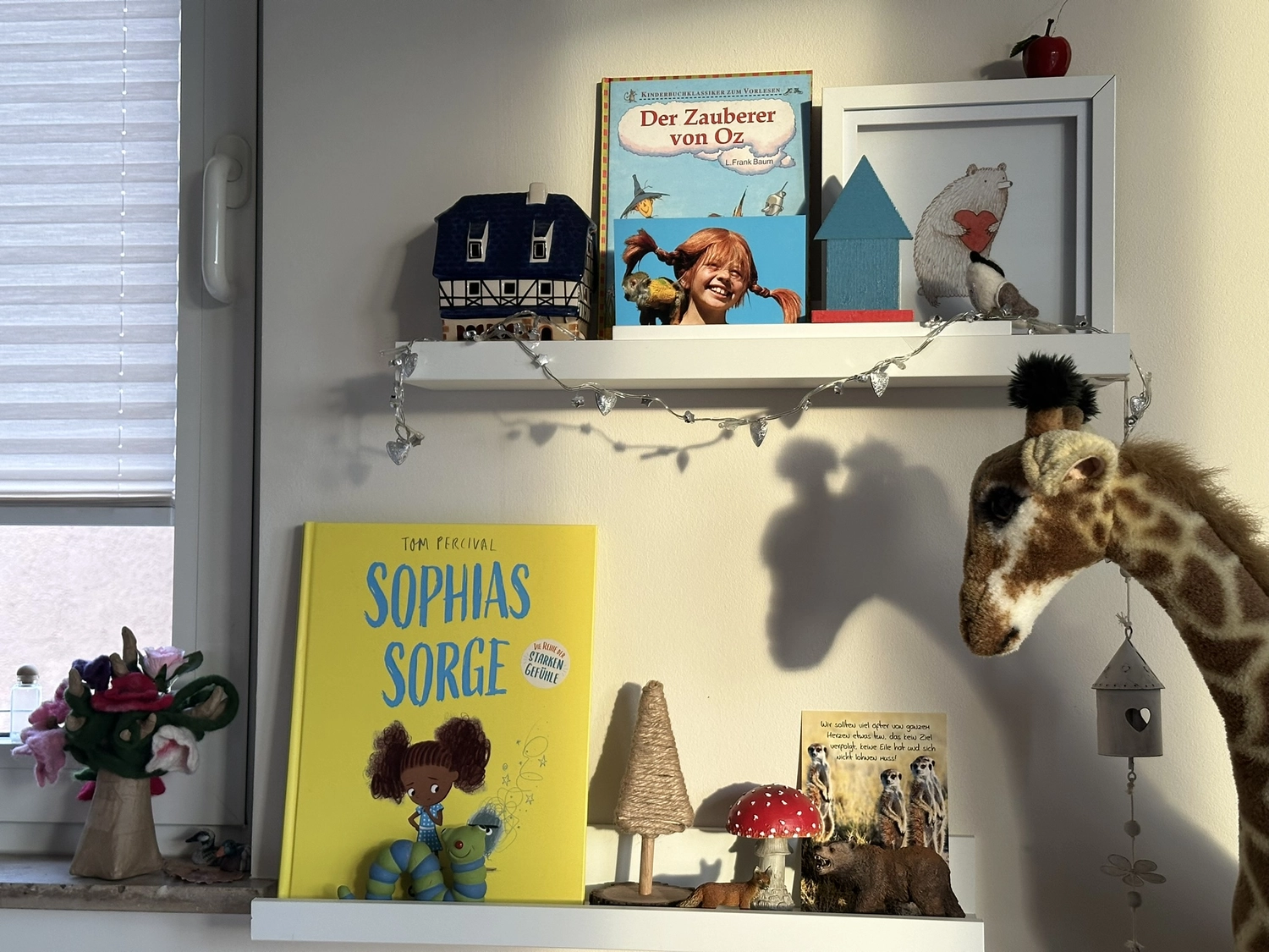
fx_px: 1760
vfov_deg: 30.3
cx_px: 634
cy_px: 476
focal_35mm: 48
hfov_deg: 39.7
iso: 160
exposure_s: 1/60
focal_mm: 6.86
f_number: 1.78
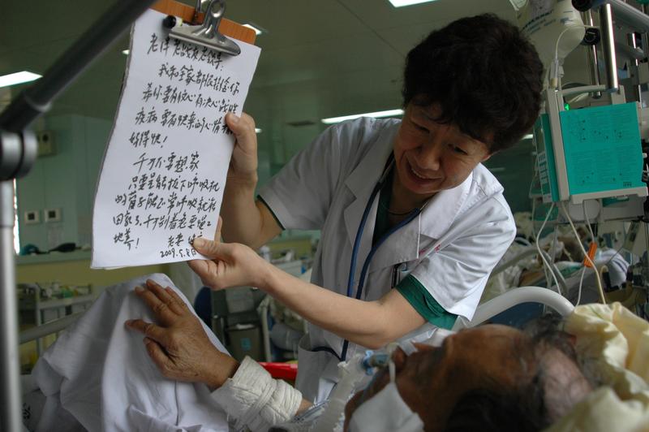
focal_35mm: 36
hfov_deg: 53.2
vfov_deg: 36.8
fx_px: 648
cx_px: 324
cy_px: 216
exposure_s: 1/160
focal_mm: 24
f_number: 4
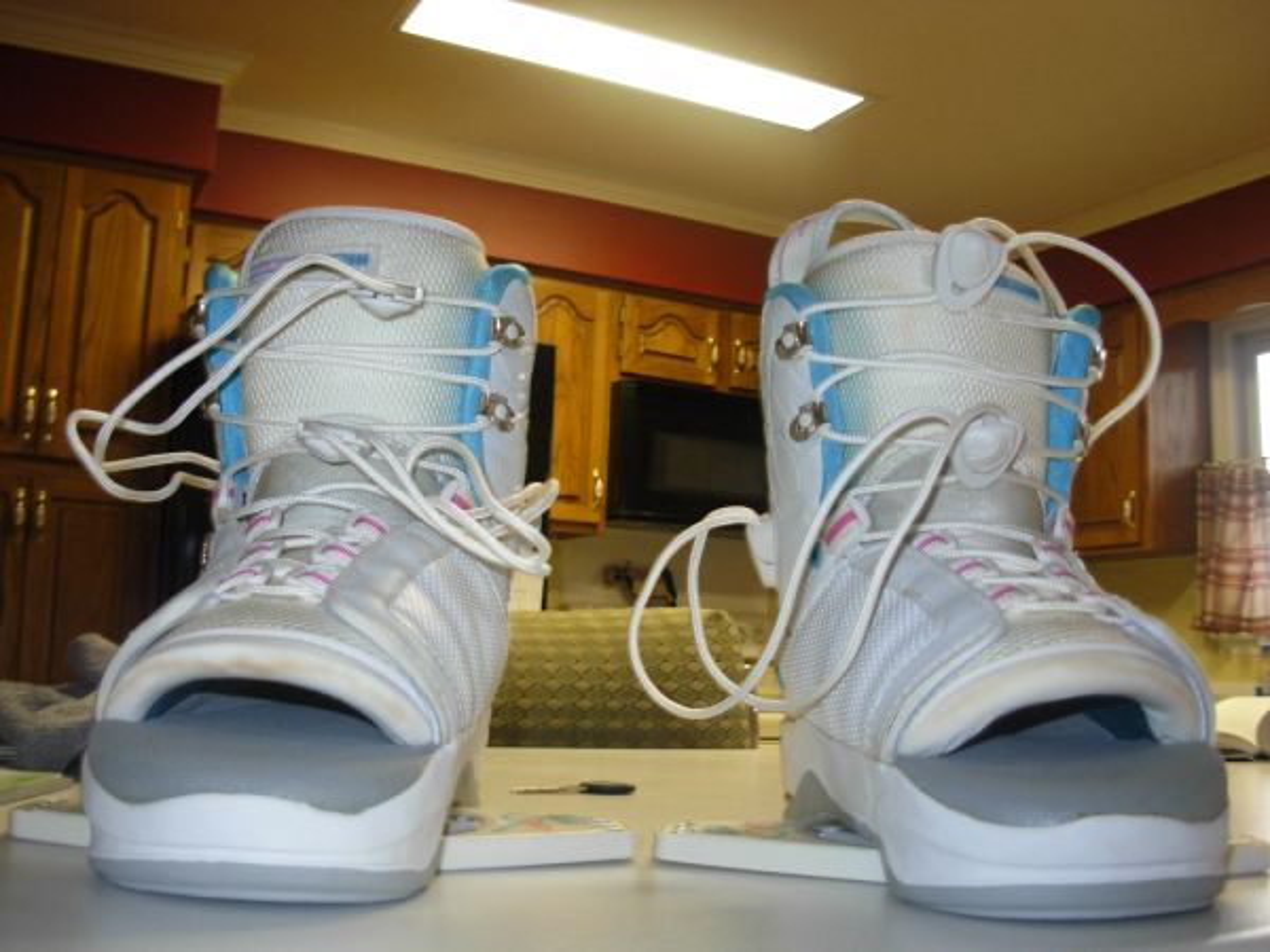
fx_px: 1394
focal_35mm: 38
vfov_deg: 37.7
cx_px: 635
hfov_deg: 49.0
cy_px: 476
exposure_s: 1/14.6
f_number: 2.9
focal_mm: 6.3
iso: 200
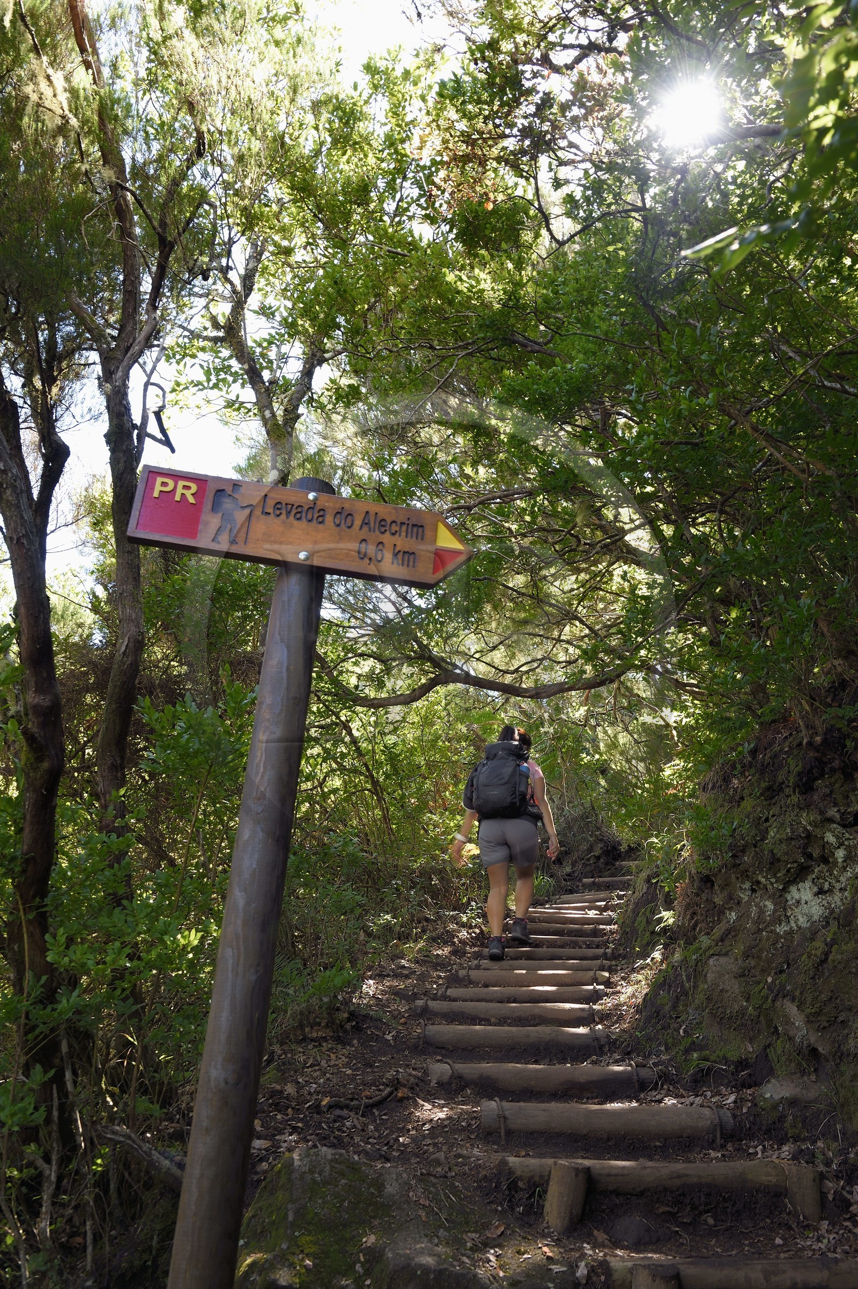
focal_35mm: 32
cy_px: 644
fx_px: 1145
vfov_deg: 58.7
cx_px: 429
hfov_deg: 41.1
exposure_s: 1/25
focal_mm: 32
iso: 200
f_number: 9
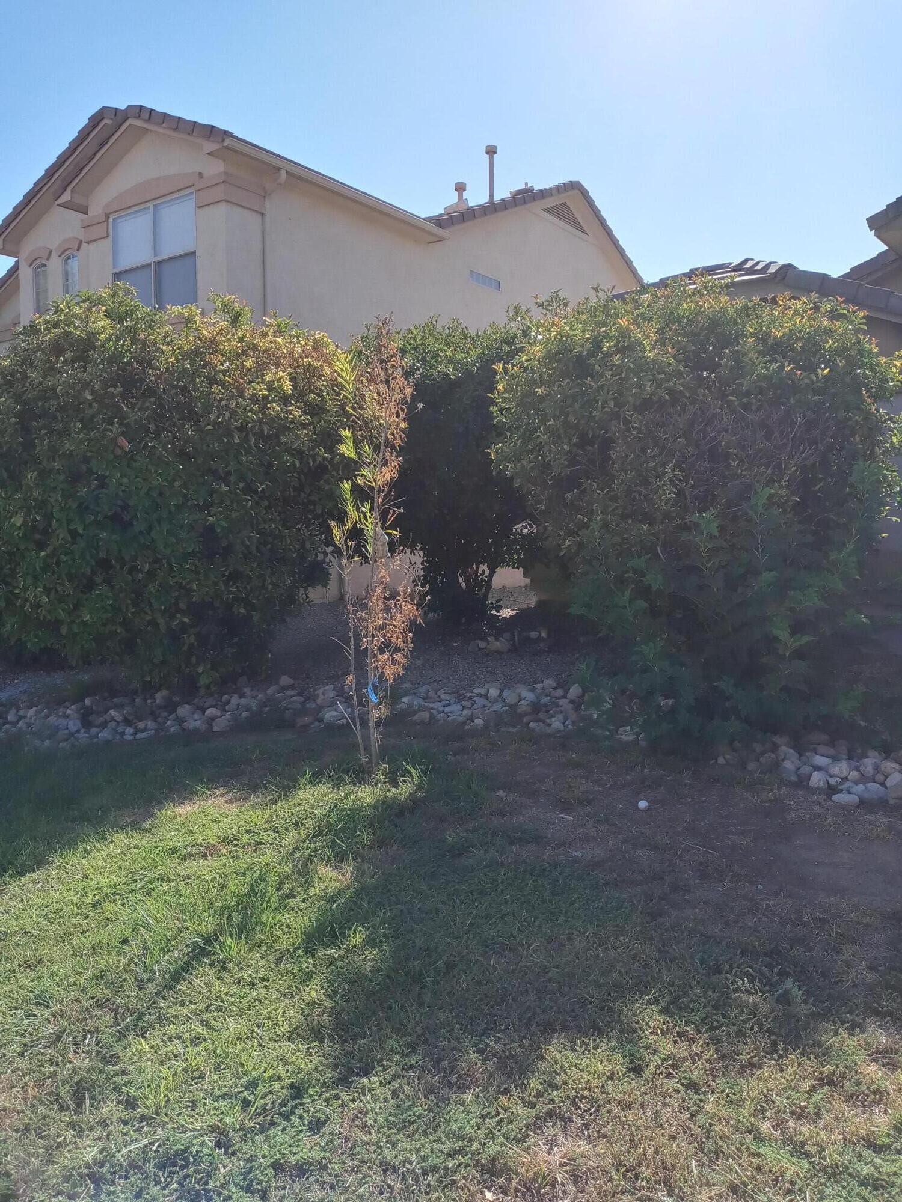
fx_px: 973
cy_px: 601
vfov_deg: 63.4
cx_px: 451
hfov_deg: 49.7
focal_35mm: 28
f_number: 1.8
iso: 100
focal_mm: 3.61
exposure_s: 1/1580
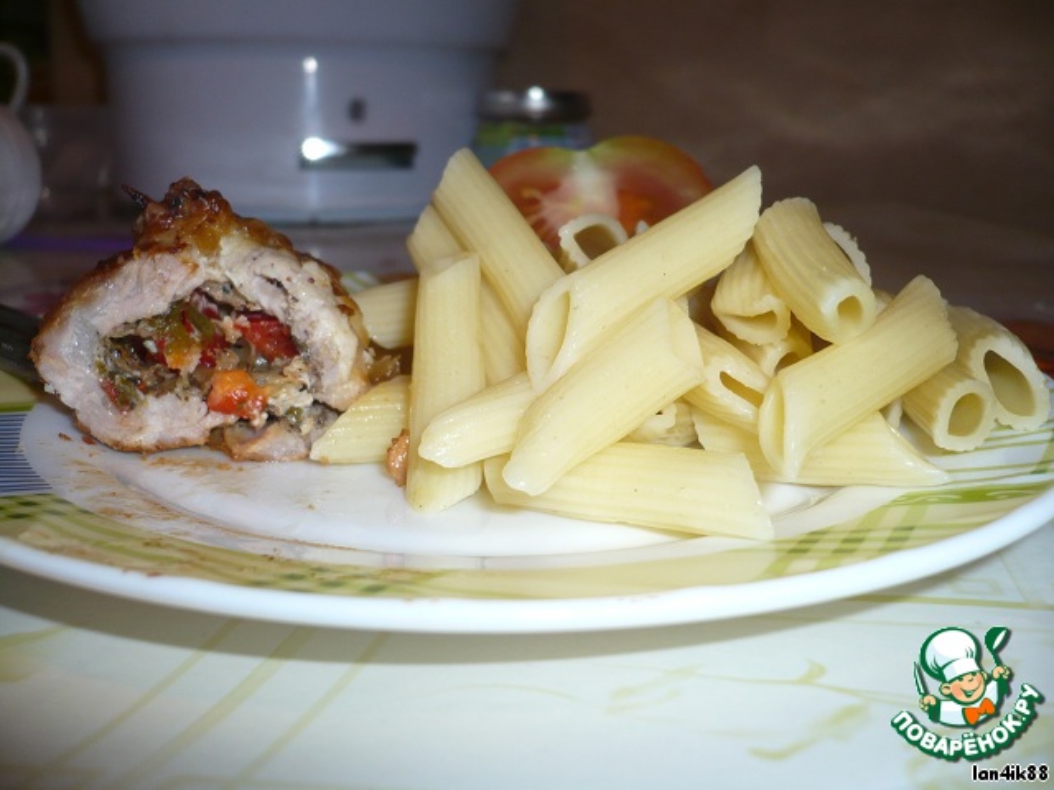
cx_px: 527
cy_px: 395
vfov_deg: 40.7
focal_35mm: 35
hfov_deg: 52.6
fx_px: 1066
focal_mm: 5.8
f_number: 2.8
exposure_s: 1/30
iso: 100
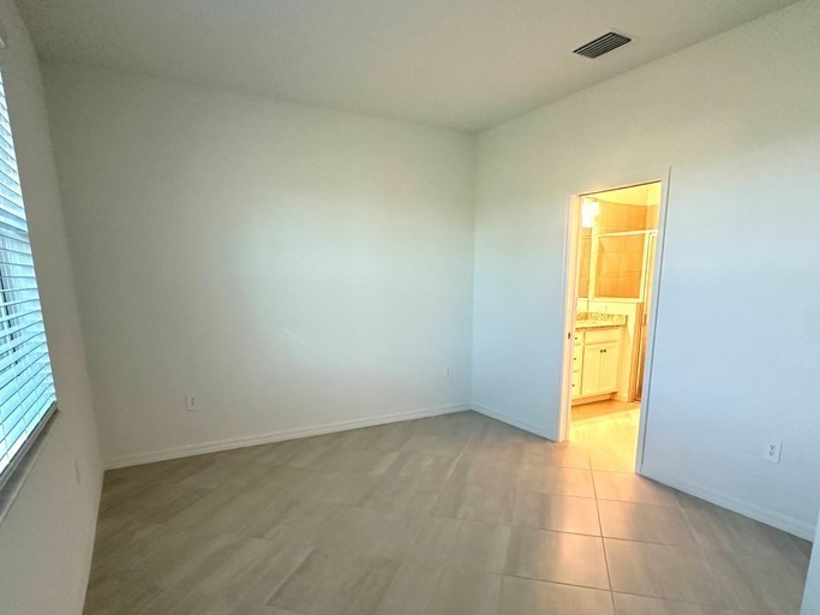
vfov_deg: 62.5
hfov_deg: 79.0
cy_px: 387
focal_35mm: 21
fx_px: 497
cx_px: 426
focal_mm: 2.22
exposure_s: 1/120
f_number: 2.2
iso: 320
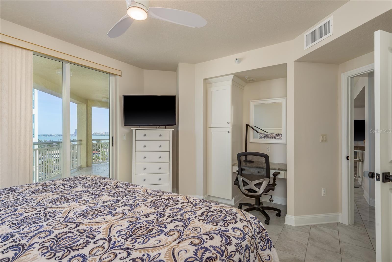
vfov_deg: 67.4
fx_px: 196
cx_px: 196
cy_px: 131
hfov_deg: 90.0
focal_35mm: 18
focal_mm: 18
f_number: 8
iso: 100
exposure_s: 1/200
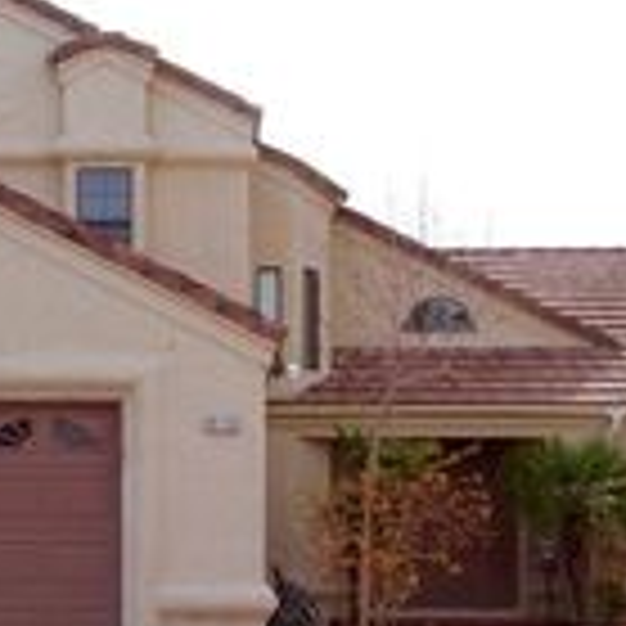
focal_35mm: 107
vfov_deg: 16.2
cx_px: 117
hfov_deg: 16.1
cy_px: 455
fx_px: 2189
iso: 100
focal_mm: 35
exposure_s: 1/200
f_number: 13
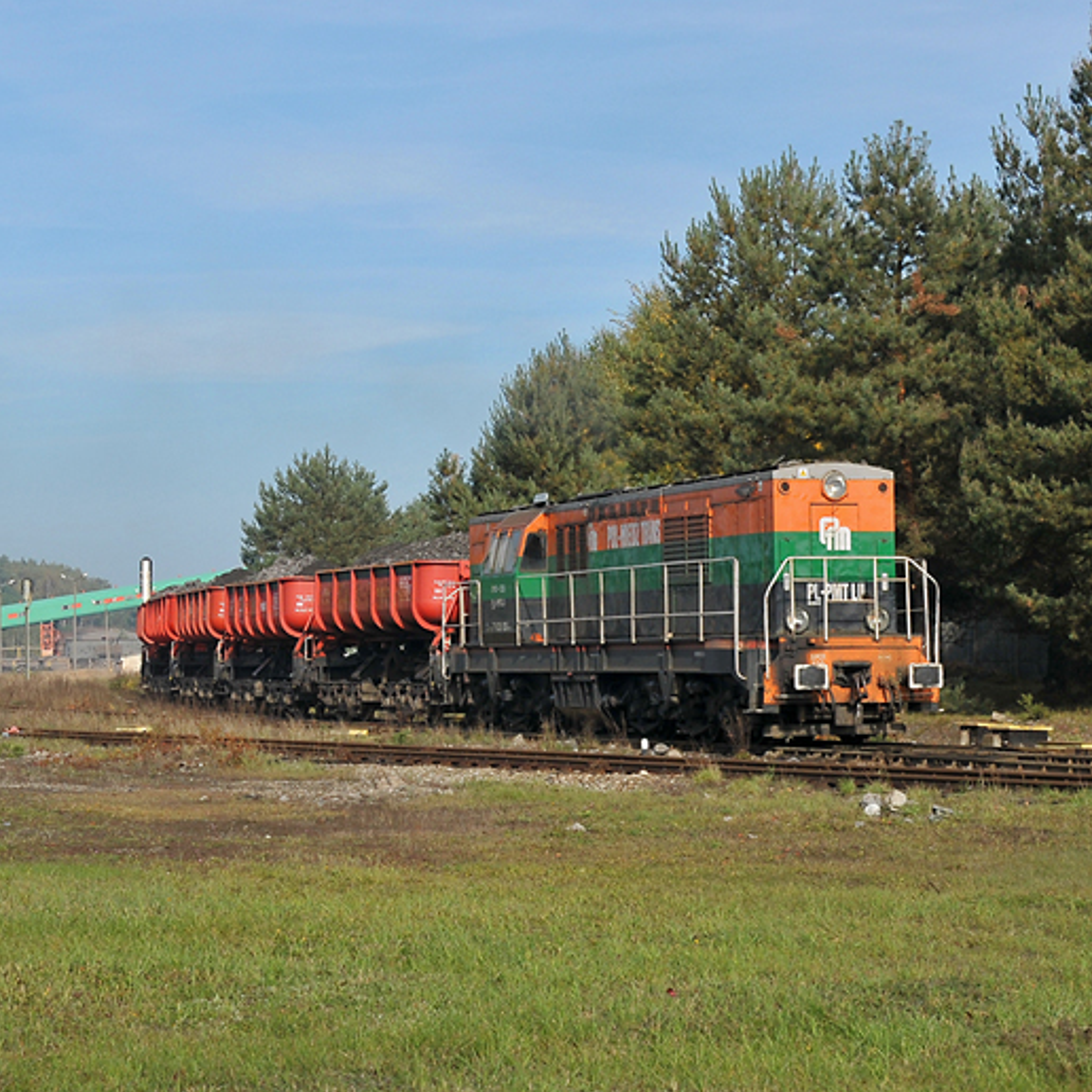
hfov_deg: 21.1
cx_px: 180
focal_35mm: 81
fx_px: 2891
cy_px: 424
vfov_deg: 21.4
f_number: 8
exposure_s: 1/400
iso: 200
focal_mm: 32
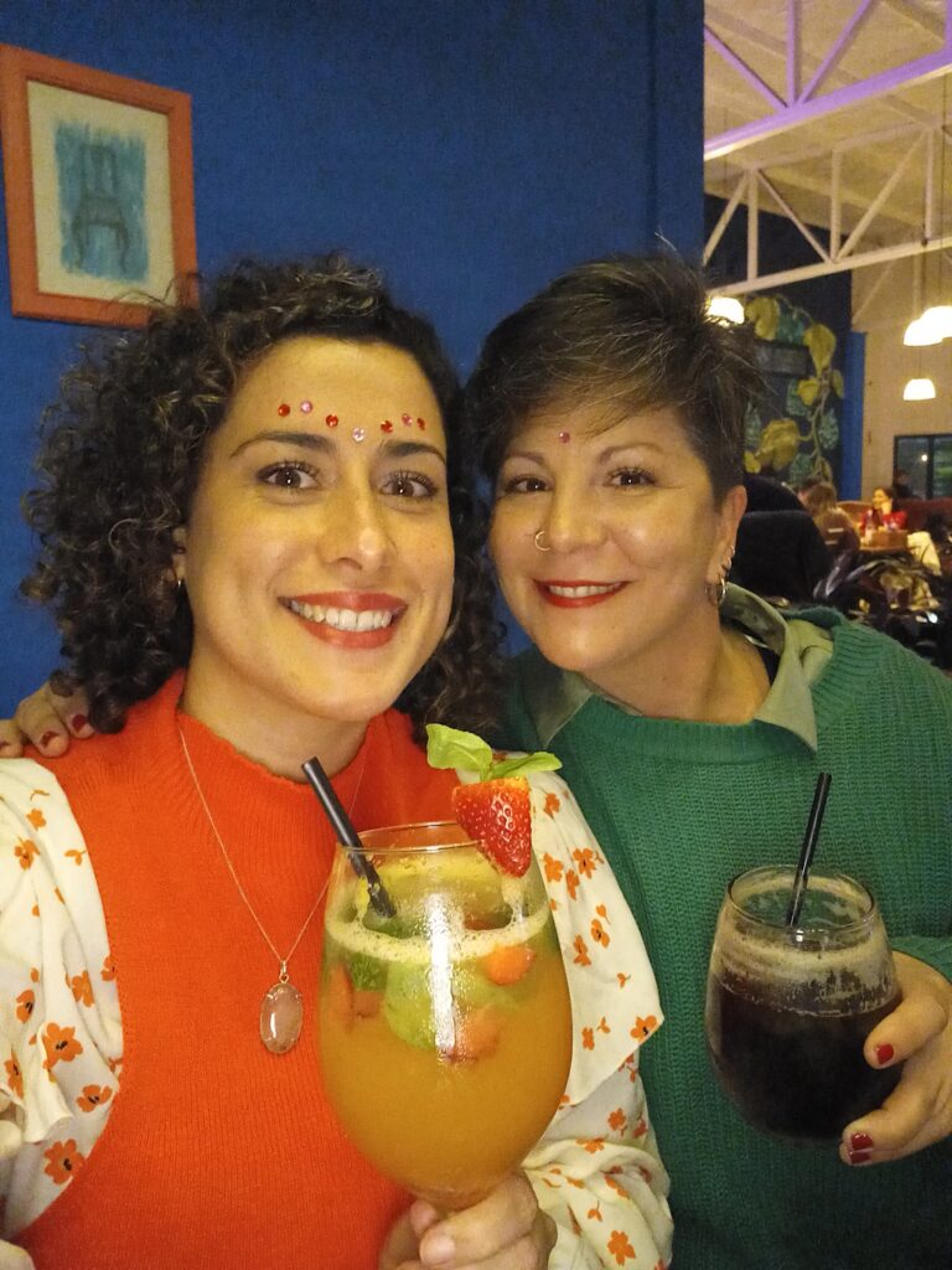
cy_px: 635
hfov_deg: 54.9
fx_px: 917
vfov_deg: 69.4
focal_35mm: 25
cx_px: 476
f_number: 2.2
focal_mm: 3.75
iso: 1600
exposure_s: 1/25
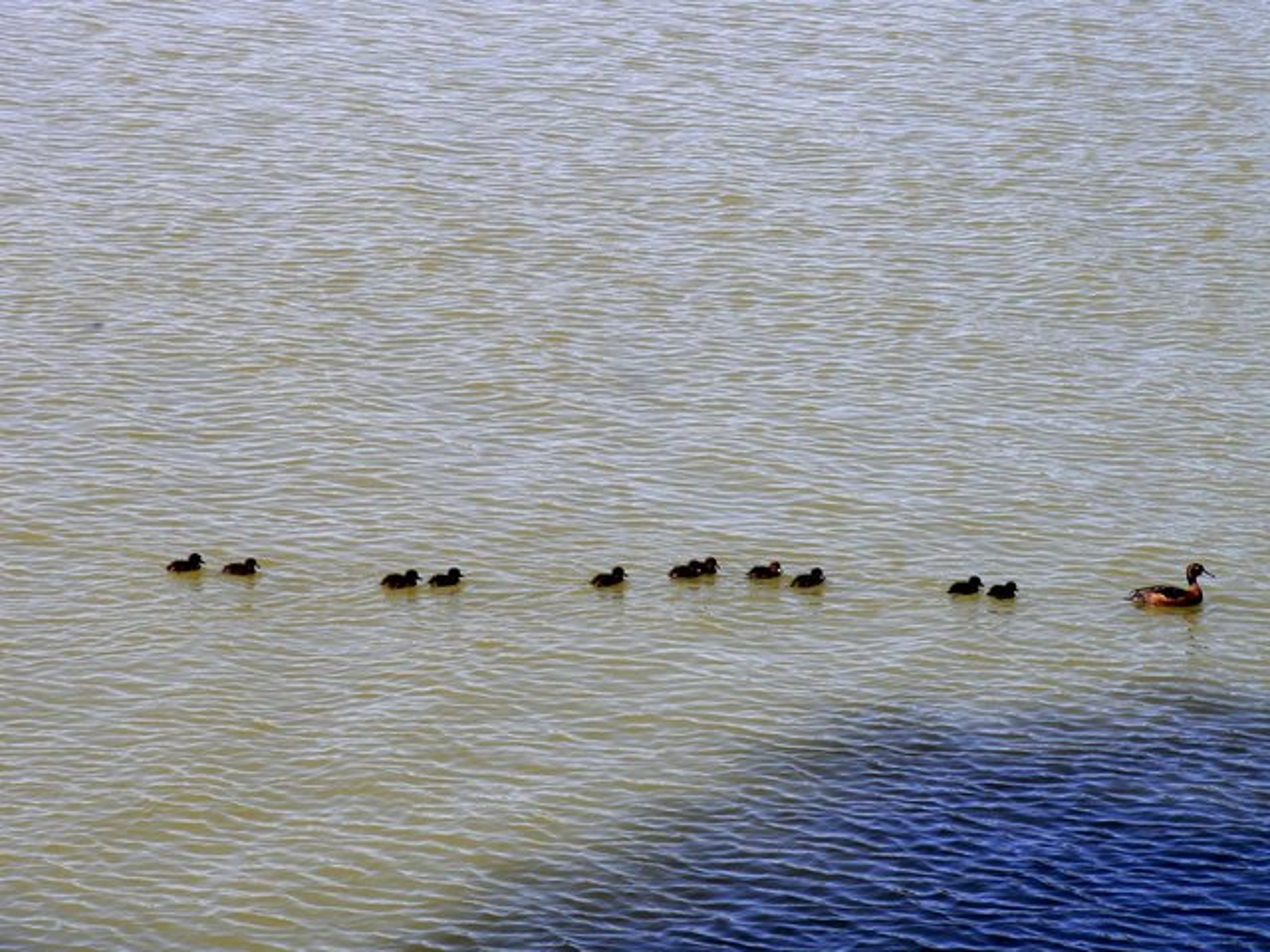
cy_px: 476
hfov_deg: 10.6
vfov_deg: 8.0
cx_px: 635
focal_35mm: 186
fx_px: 6824
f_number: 5.6
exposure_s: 1/320
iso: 80
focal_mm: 31
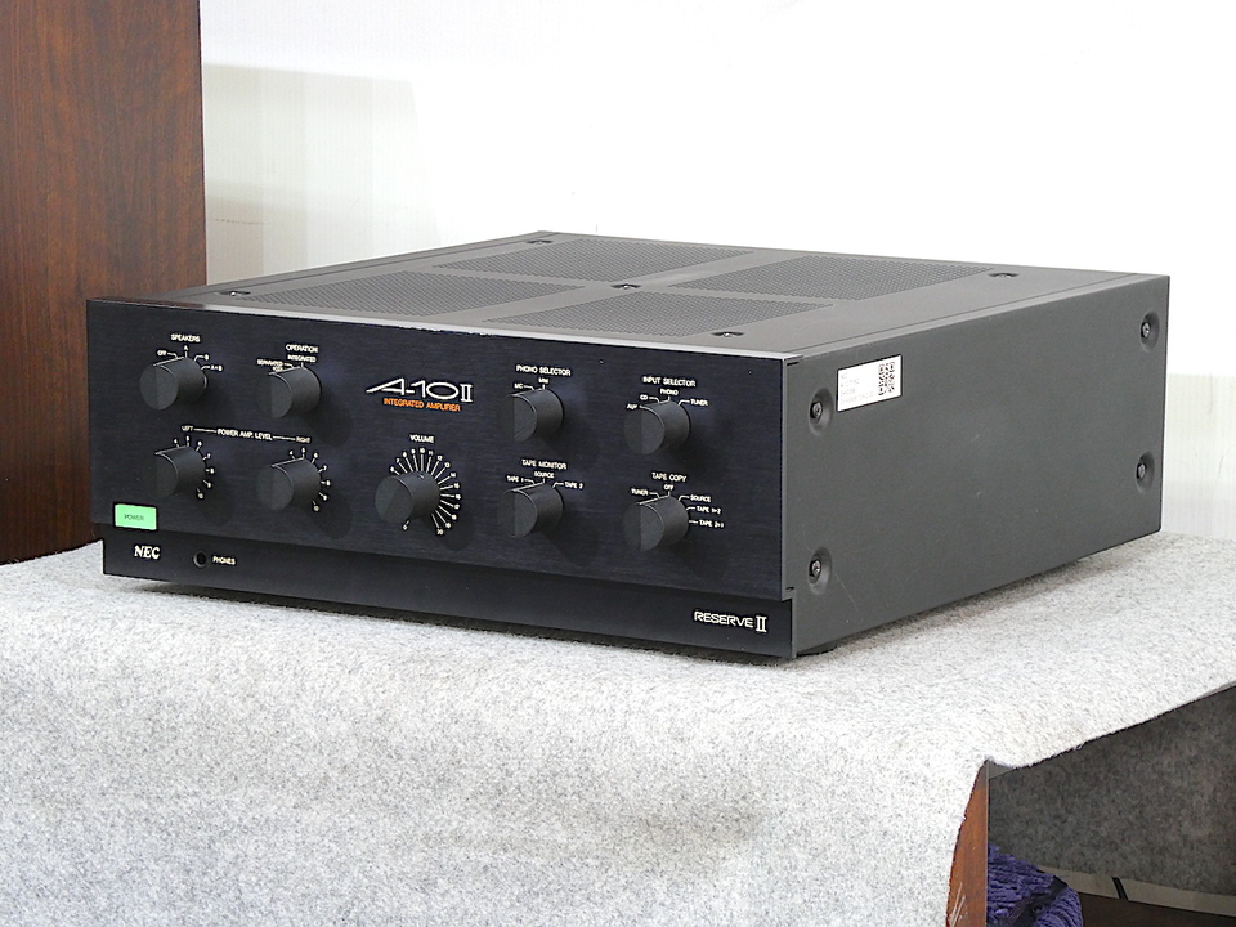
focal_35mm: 124
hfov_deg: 15.9
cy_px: 464
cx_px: 618
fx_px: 4428
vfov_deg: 12.0
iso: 200
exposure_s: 1/8
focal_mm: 22.3
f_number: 5.2
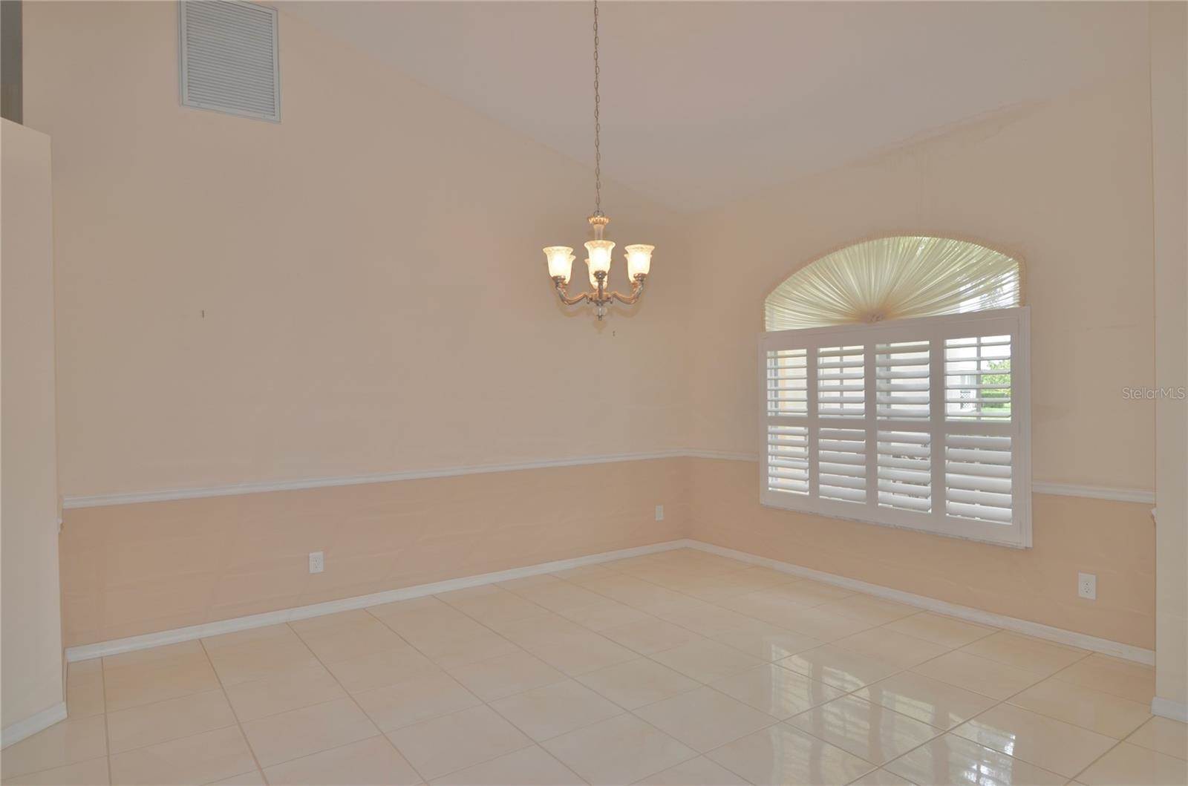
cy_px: 393
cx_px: 594
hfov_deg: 81.3
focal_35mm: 21
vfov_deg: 59.2
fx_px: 691
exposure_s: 1/125
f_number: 5.6
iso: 140
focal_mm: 14
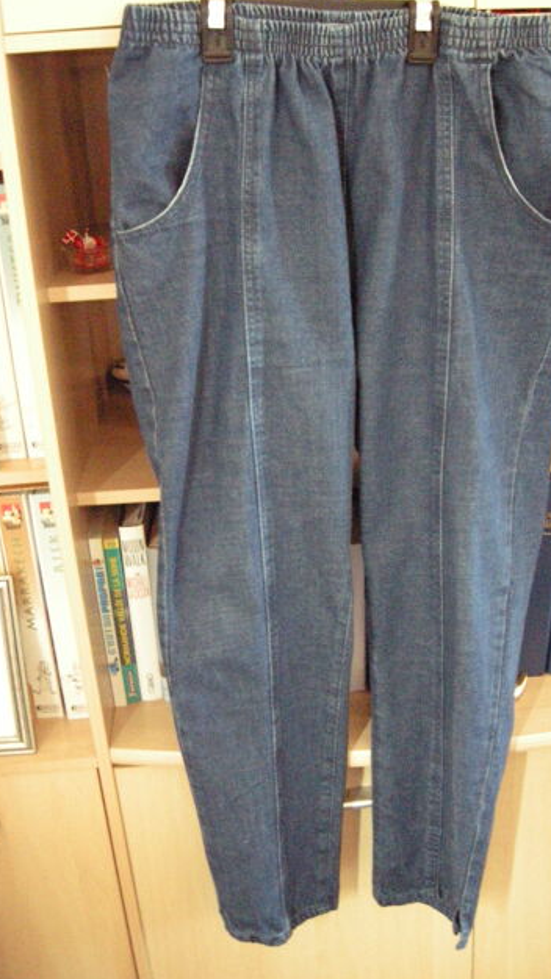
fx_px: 1013
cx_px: 340
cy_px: 482
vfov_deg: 51.6
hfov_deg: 30.3
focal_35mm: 39
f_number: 2.7
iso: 1600
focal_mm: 7.5
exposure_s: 1/6.2
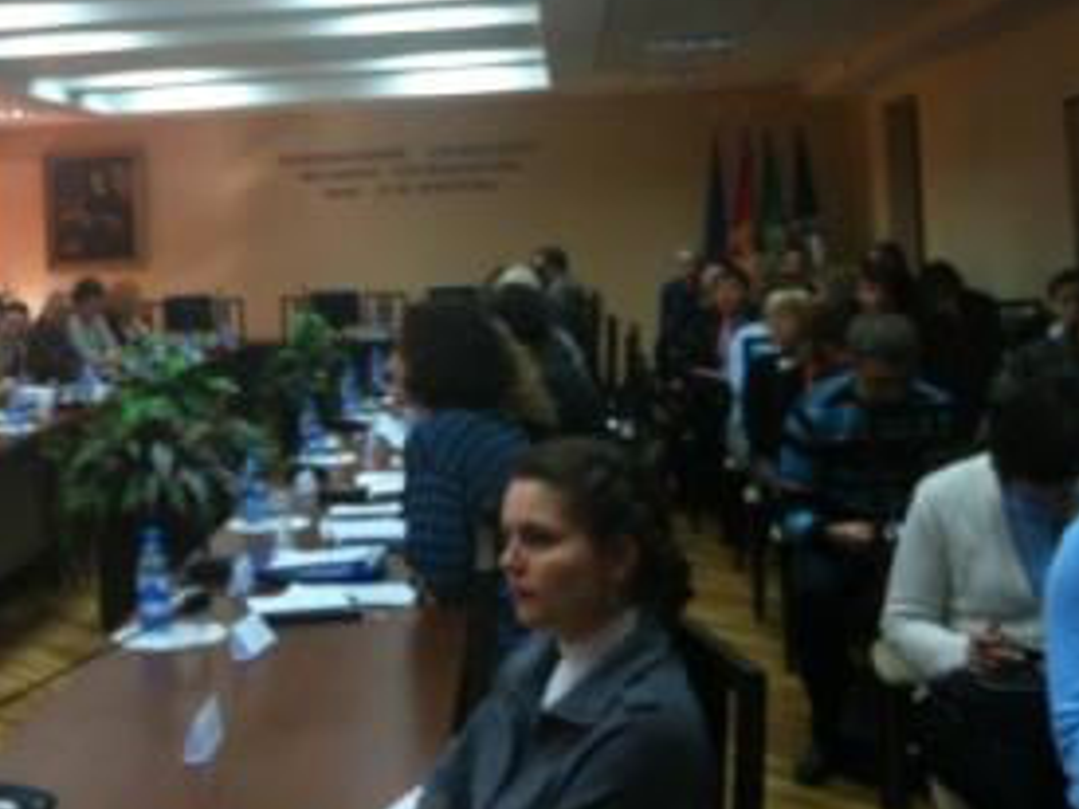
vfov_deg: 25.3
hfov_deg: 33.0
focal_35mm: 57
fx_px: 1776
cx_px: 247
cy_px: 187
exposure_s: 1/15
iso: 80
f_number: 2.8
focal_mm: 3.85
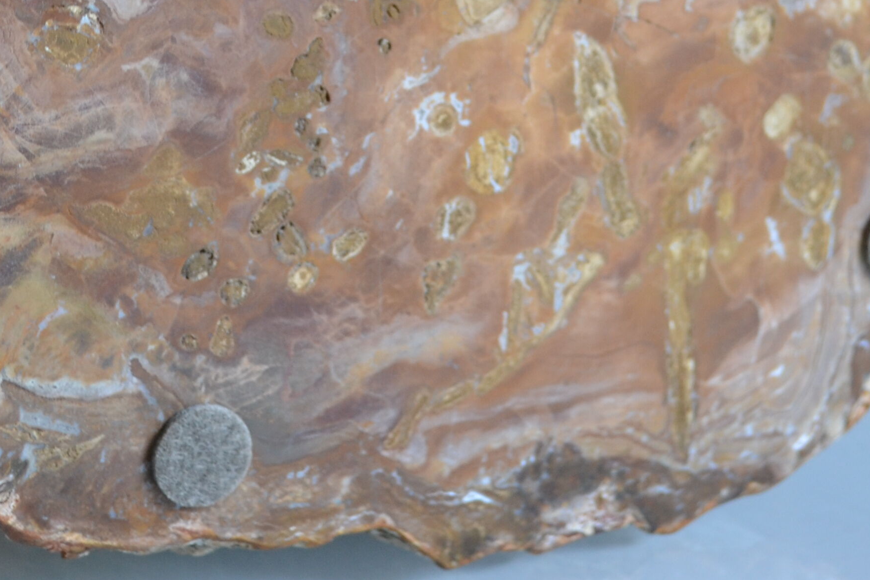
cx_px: 377
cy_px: -96
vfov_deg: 11.4
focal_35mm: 118
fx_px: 2852
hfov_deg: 17.3
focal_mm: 30
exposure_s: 1/20
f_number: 4.5
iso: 400
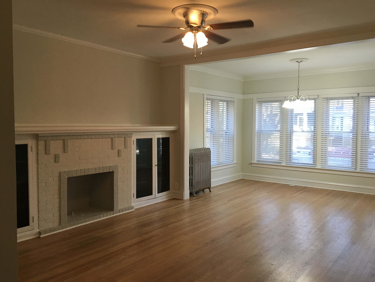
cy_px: 141
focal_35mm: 29
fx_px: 314
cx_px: 188
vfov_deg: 48.2
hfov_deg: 61.7
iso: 40
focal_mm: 4.15
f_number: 2.2
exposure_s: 1/30
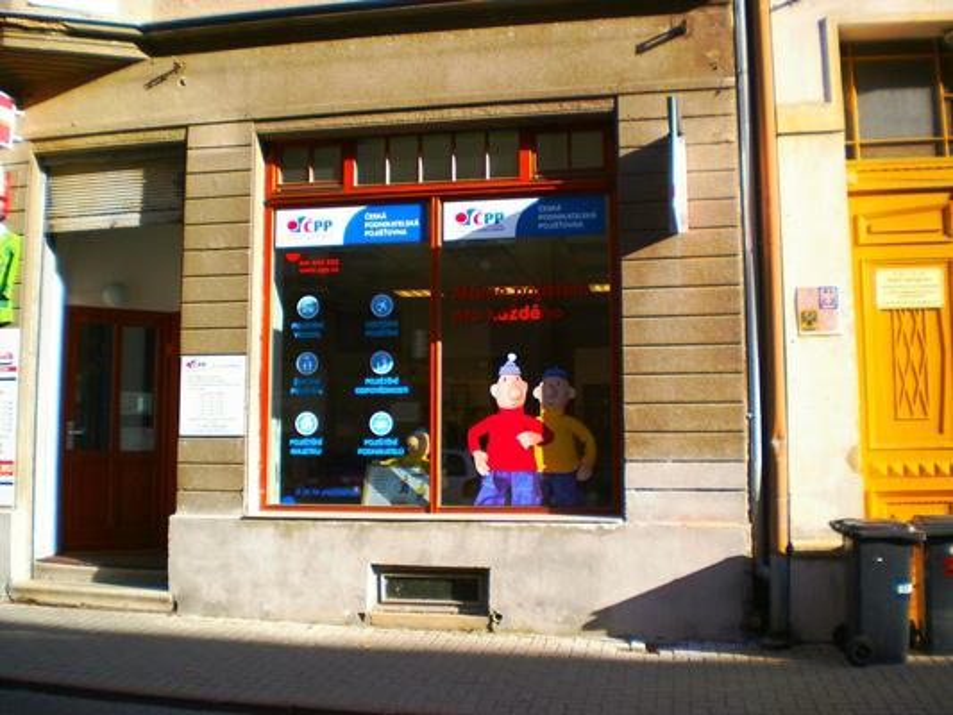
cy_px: 358
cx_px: 476
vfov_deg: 39.7
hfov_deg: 51.3
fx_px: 991
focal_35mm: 36
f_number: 3.1
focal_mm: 6.3
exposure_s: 1/400
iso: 100
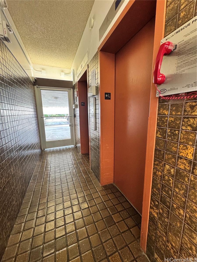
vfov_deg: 102.1
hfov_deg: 85.7
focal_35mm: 14
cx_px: 98
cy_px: 131
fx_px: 106
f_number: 2.2
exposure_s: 1/60
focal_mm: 2.22
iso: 320
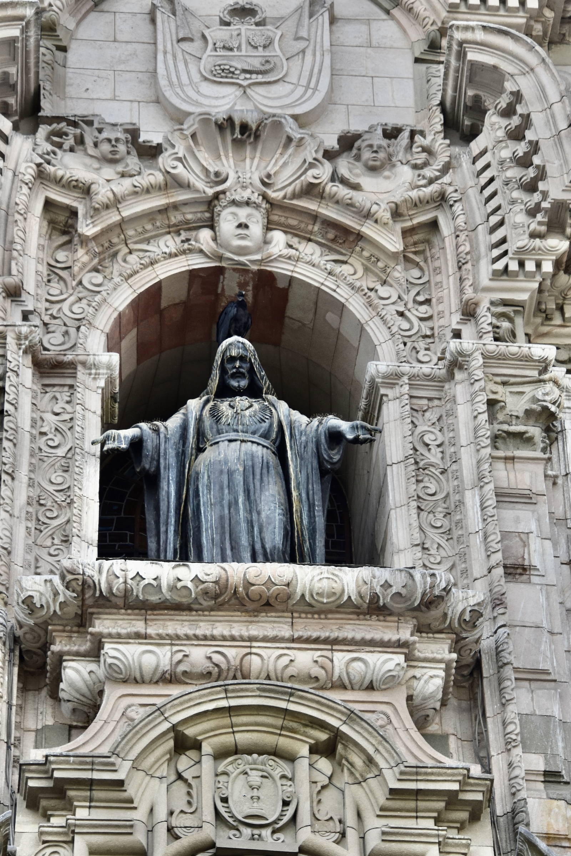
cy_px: 428
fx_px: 3568
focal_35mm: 150
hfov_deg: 9.1
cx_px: 286
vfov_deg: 13.7
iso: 450
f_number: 8
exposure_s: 1/500
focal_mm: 100
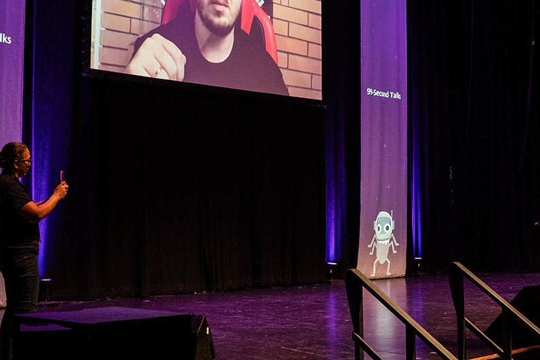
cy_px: 98
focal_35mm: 69
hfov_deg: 29.2
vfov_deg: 19.6
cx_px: 322
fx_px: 1035
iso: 3200
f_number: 6.3
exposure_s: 1/80
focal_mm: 35
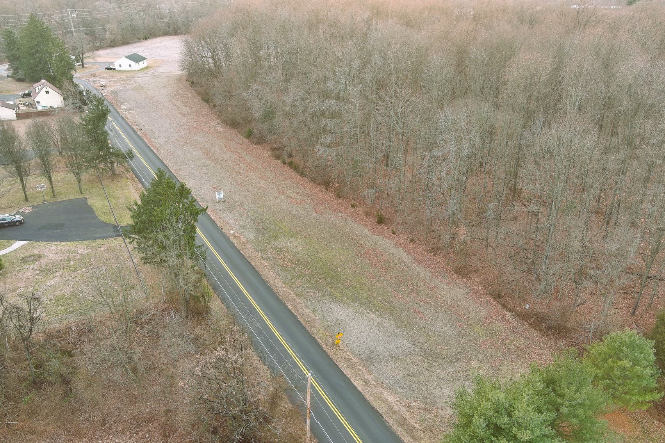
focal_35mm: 29
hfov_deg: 63.7
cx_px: 332
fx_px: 536
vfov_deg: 45.0
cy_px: 222
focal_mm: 10.57
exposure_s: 1/60
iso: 100
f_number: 2.8
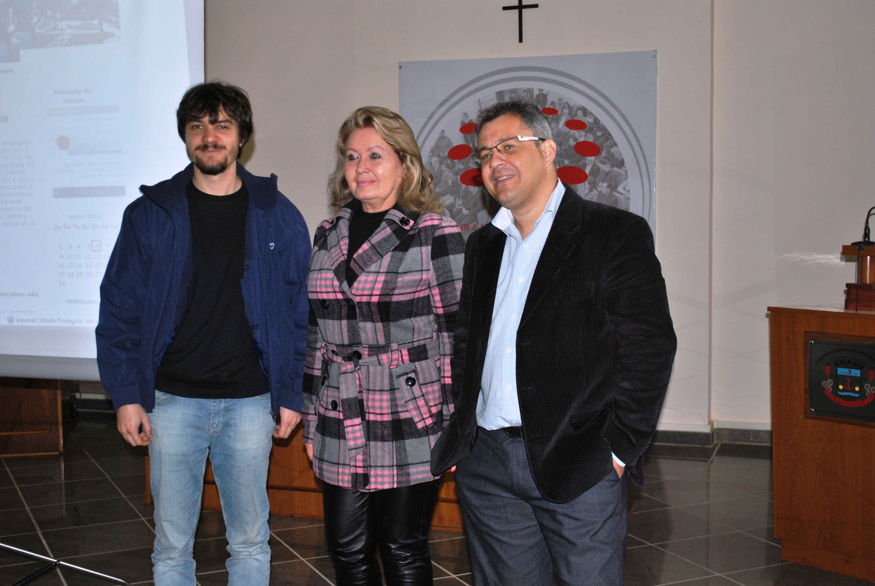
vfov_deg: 28.2
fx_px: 1168
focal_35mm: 48
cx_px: 438
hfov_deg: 41.1
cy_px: 293
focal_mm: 32
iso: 200
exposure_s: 1/60
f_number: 4.8
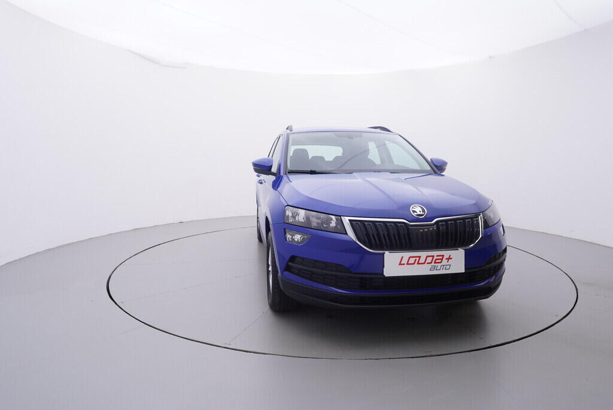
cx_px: 306
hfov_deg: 77.3
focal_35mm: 22
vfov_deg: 56.2
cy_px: 205
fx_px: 383
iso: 200
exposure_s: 1/80
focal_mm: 15
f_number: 5
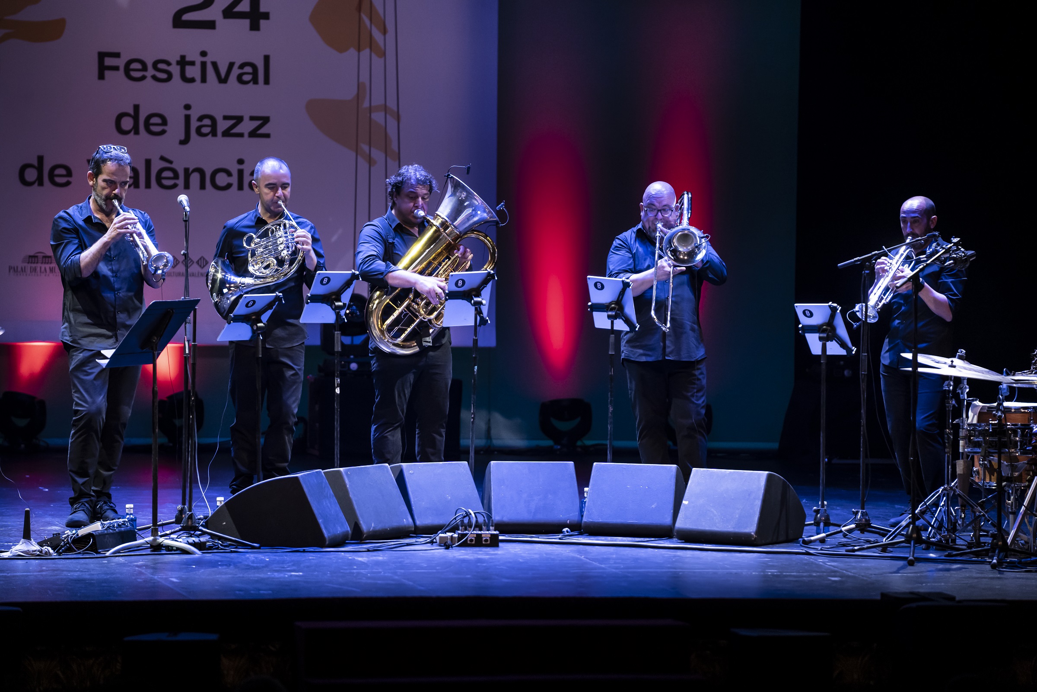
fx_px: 5242
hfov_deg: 11.3
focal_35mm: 182
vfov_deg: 7.5
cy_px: 346
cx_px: 518
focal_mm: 182
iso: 1600
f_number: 2.8
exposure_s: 1/250
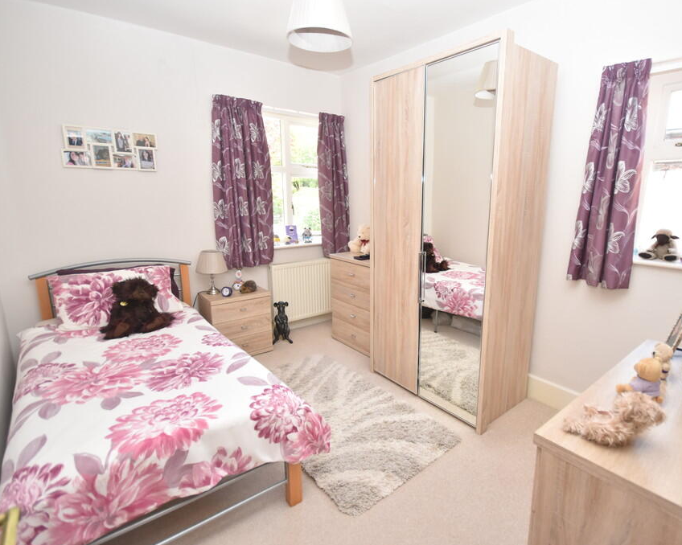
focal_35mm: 17
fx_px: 343
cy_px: 272
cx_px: 383
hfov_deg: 89.2
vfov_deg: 77.0
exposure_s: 1/160
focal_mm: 10
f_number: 4.5
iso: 800
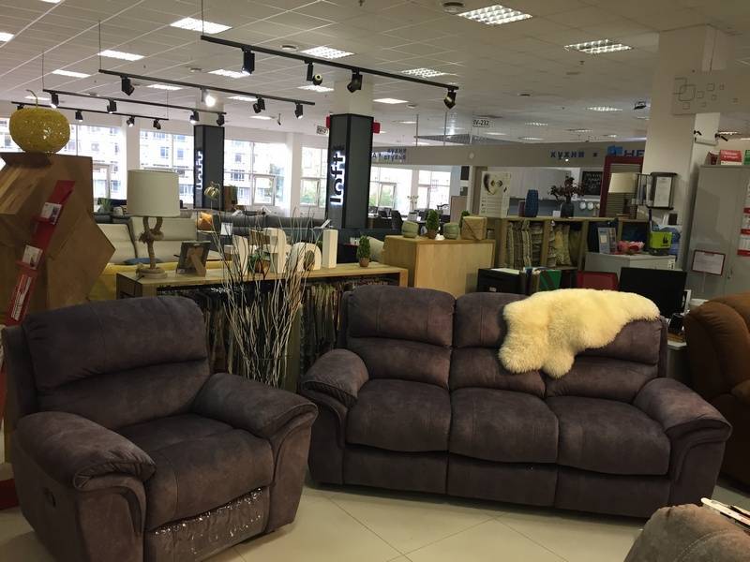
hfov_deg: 61.7
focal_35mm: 29
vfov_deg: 48.2
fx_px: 628
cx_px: 375
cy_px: 281
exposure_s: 1/33
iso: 50
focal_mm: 4.15
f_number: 2.2
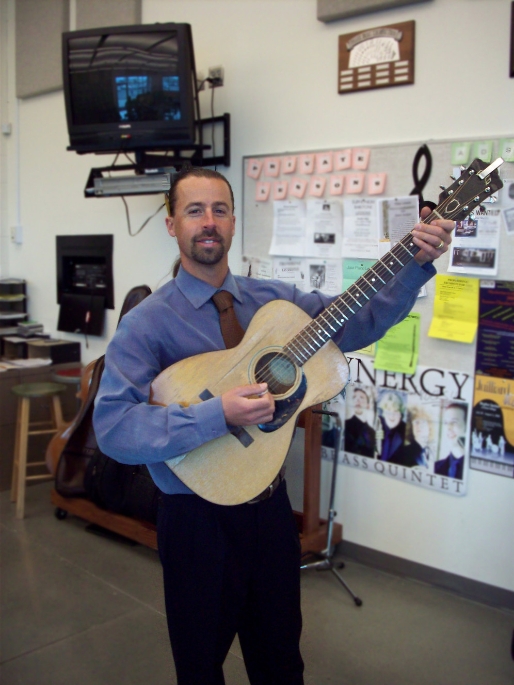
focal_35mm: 37
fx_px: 733
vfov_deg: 50.1
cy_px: 342
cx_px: 257
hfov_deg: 38.7
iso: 160
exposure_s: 1/45
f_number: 2.8
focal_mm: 6.2
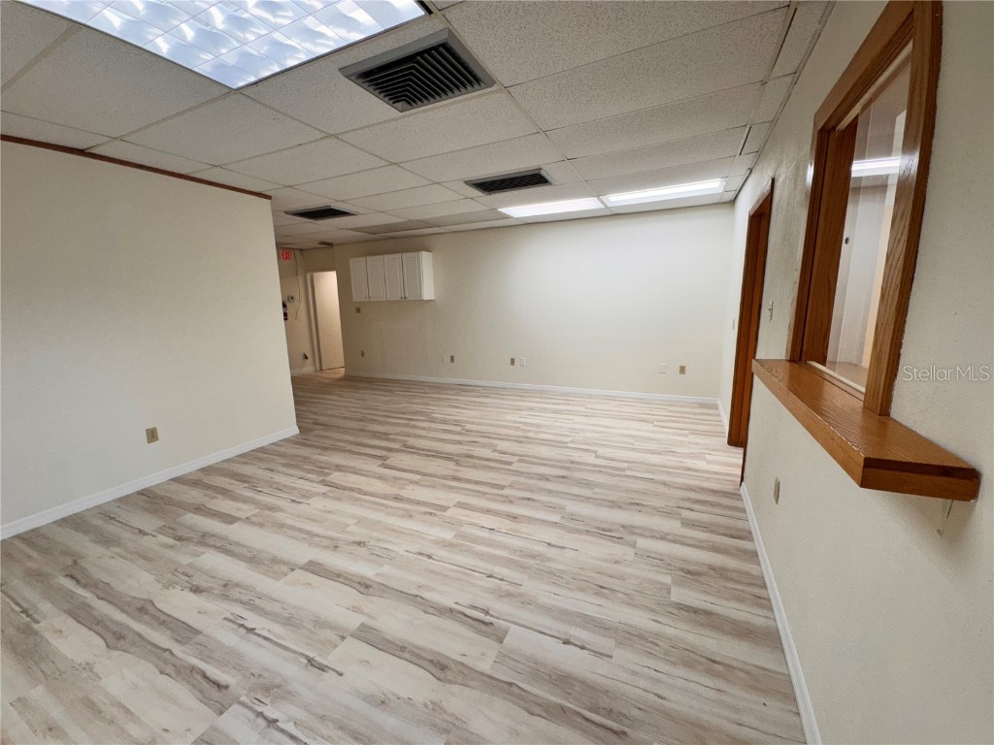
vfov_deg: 85.7
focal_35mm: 14
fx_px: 402
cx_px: 497
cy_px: 372
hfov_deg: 102.1
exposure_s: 1/120
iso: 50
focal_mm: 2.22
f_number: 2.2
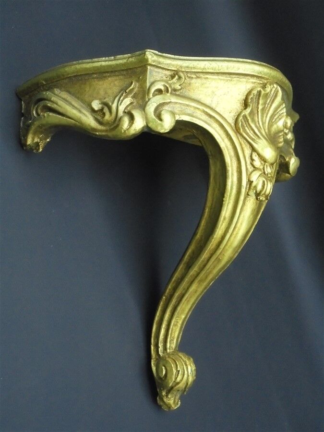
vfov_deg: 43.9
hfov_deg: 33.6
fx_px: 537
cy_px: 216
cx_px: 162
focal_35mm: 43
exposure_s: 1/30
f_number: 4.5
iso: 320
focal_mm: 7.8
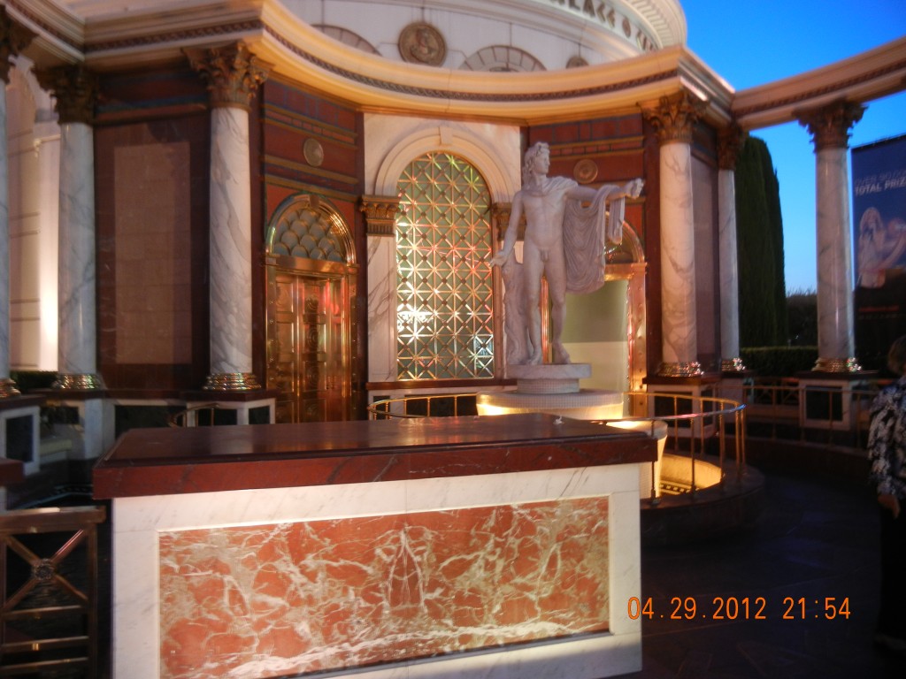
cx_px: 453
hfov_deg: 60.0
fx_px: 785
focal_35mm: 30
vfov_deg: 46.8
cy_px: 340
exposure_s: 1/2.3
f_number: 3.5
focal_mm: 5.4
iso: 200
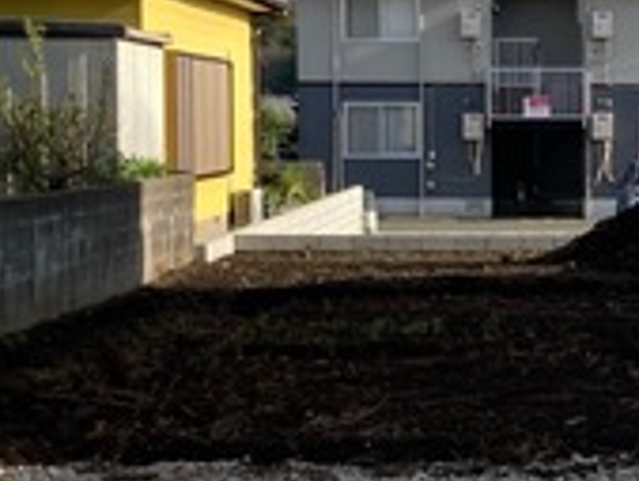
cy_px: 318
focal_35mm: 106
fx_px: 1958
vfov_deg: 14.0
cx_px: 601
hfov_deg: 18.2
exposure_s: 1/1429
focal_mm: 3.99
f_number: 1.8
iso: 20
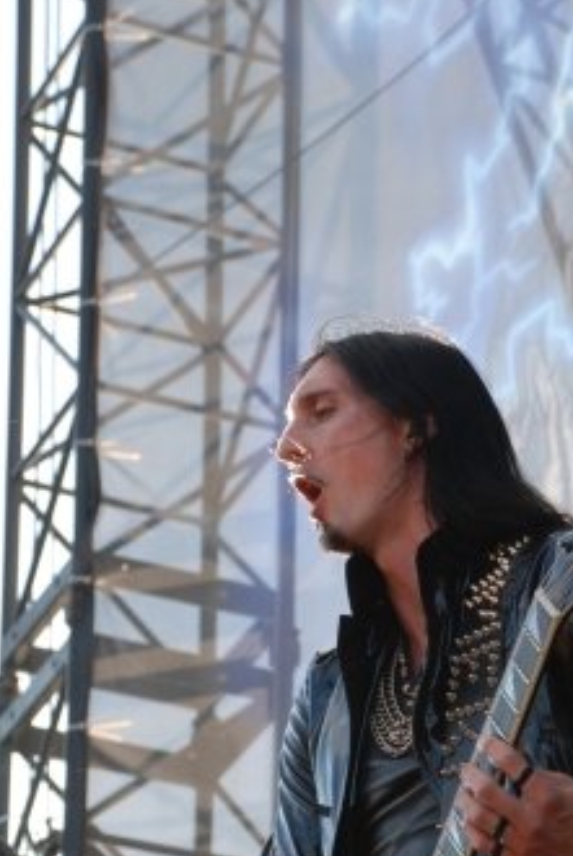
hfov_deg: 6.7
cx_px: 482
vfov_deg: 10.0
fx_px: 4855
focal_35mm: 204
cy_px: 944
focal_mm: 58
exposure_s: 1/125
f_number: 5.3
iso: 200
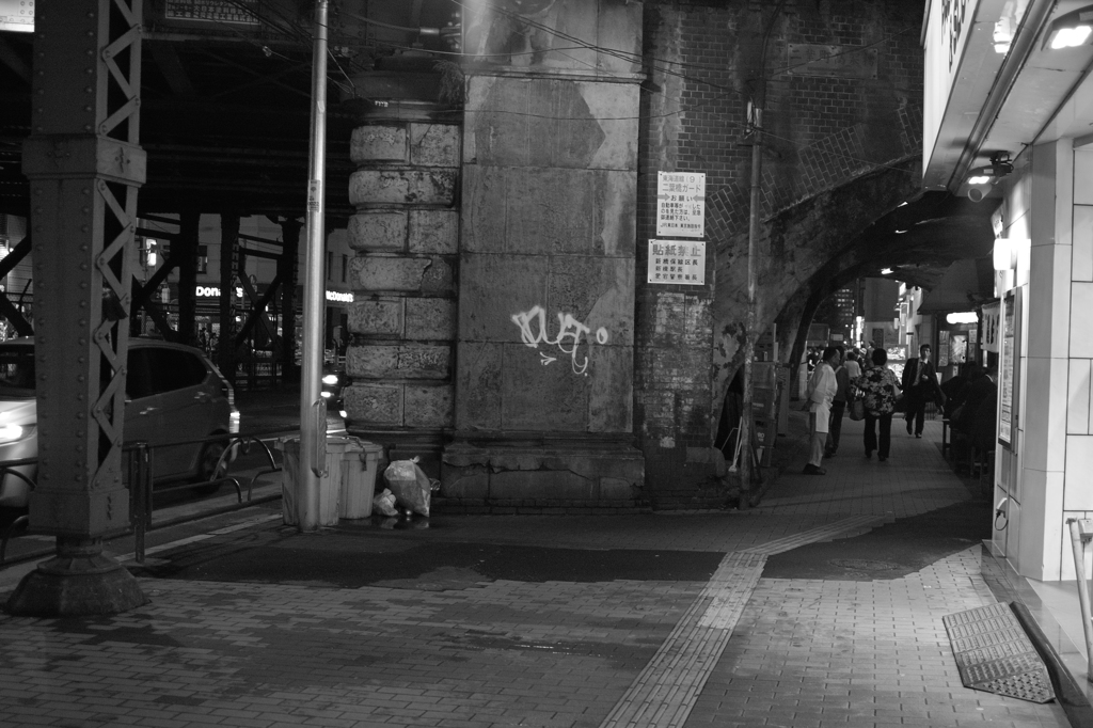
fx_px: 1244
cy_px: 364
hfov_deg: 47.4
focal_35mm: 41
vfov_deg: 32.6
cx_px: 546
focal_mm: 24.2
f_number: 2.8
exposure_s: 1/50
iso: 800
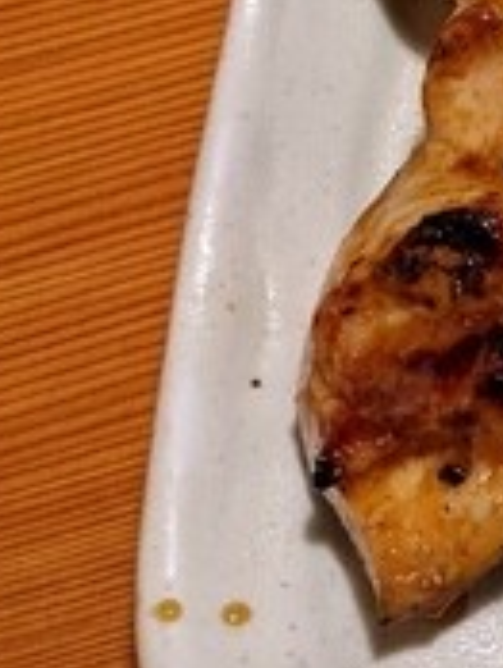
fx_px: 1797
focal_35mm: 93
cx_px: 806
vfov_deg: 20.5
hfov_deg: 14.6
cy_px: 23
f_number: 1.73
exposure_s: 1/24
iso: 169
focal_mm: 4.38
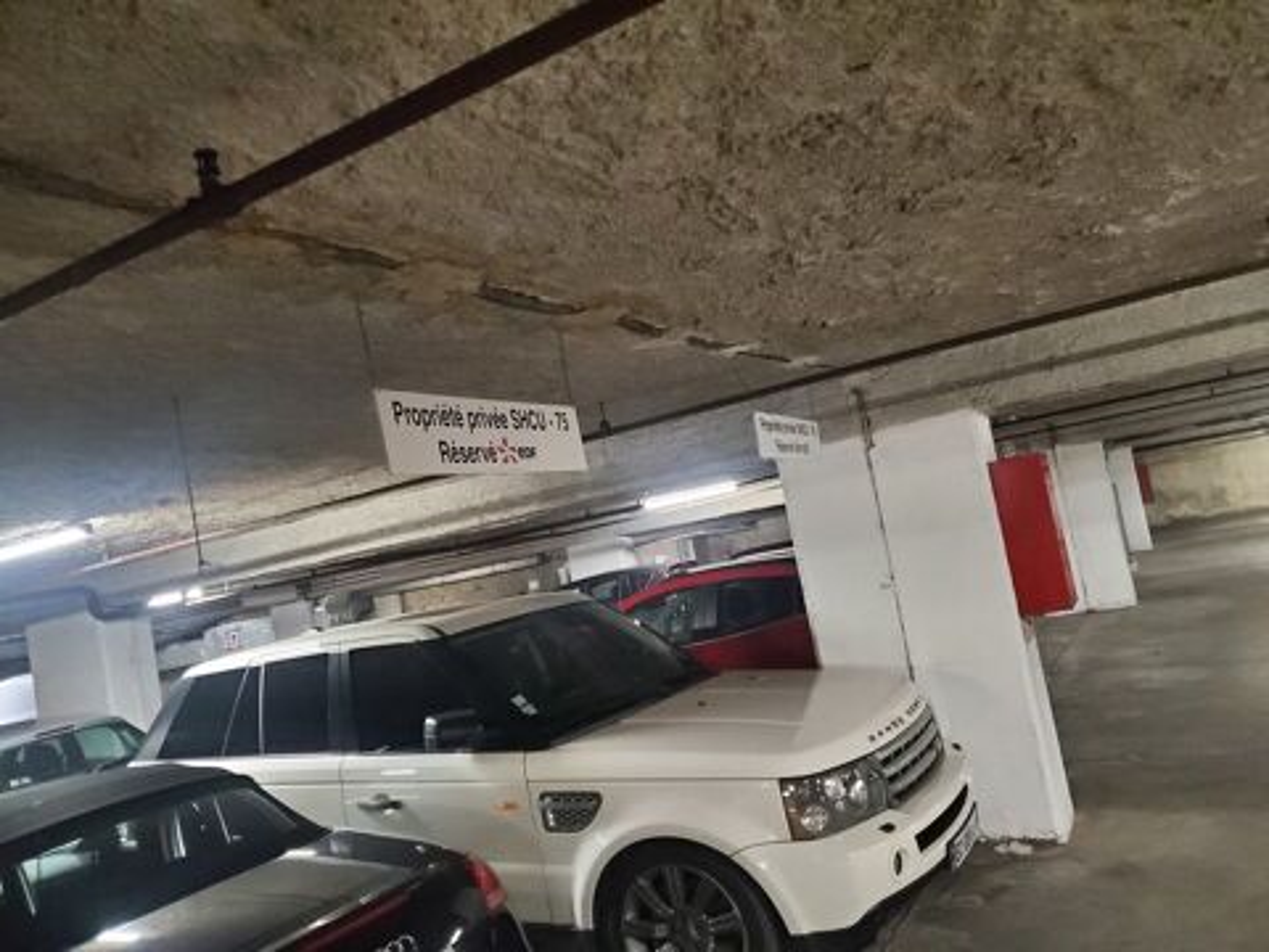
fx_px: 953
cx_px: 634
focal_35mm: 26
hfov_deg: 67.3
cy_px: 476
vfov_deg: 53.1
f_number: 1.5
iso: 800
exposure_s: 1/50
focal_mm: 4.3
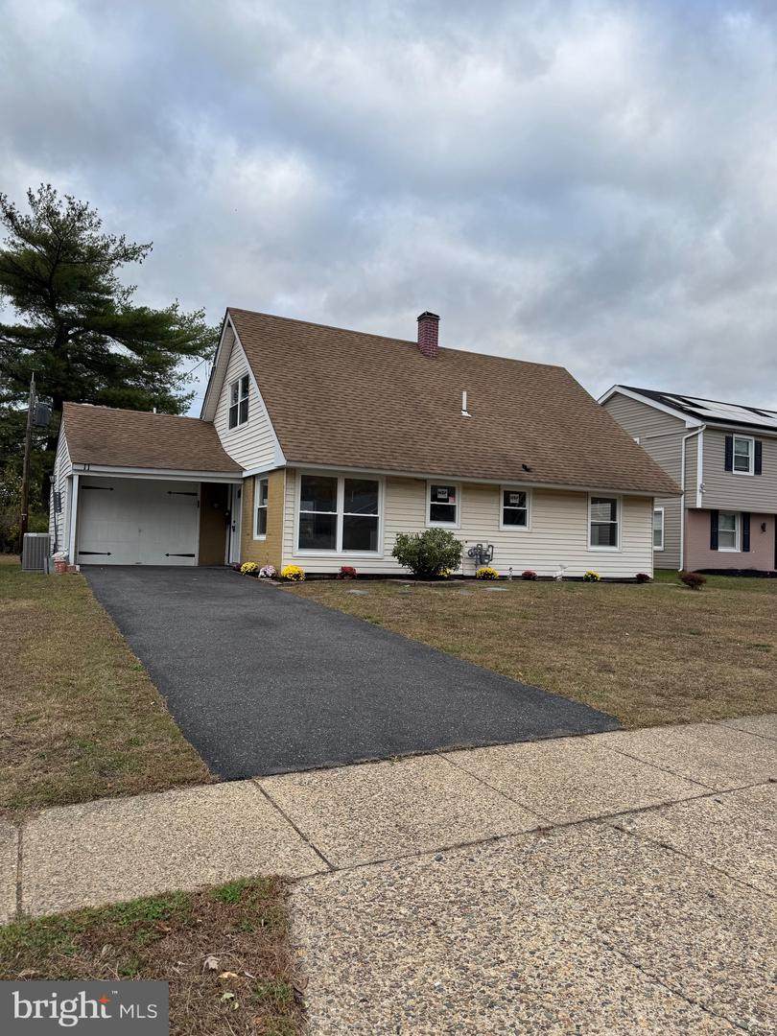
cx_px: 388
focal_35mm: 24
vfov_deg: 71.6
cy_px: 518
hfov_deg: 56.8
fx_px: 718
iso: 80
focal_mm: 6.76
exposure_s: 1/1094
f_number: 1.78
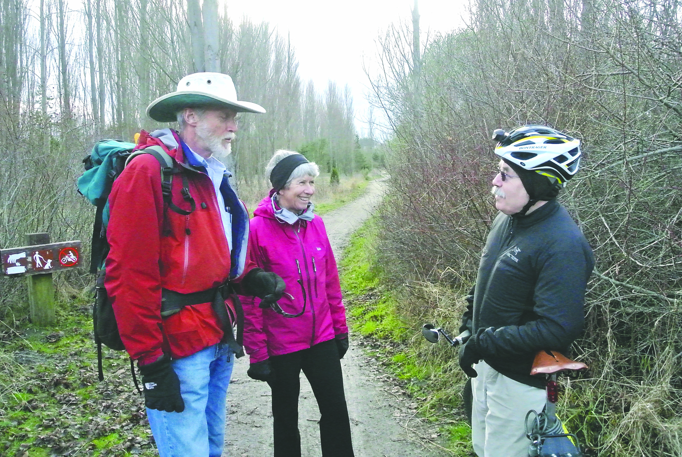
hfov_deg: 63.6
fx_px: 550
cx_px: 341
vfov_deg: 45.1
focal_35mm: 29
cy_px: 228
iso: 3200
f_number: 7.1
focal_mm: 11
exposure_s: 1/1000
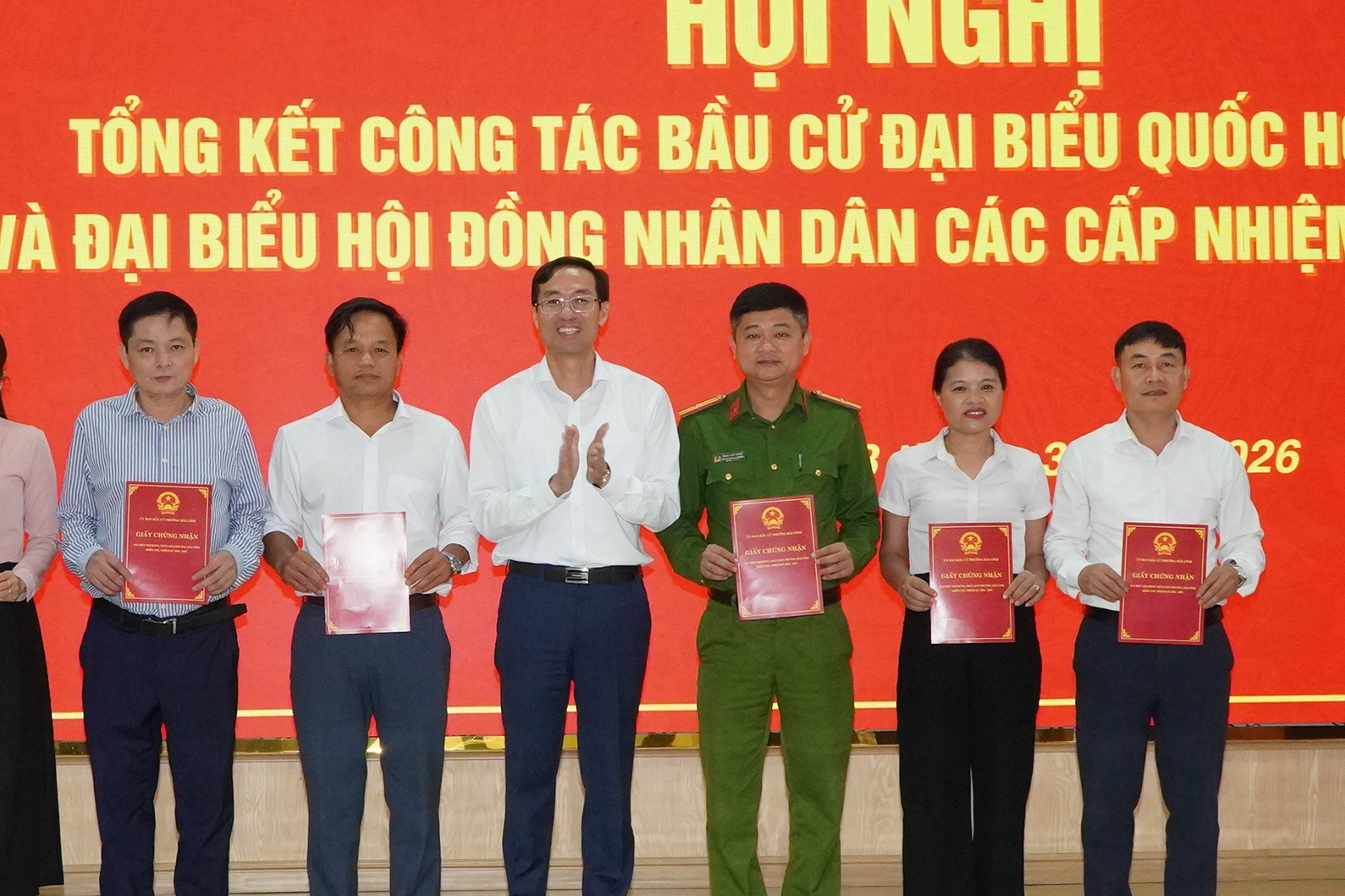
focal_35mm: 71
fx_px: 2650
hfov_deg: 28.4
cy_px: 481
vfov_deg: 19.2
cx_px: 499
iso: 2500
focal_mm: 25
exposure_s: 1/60
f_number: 9
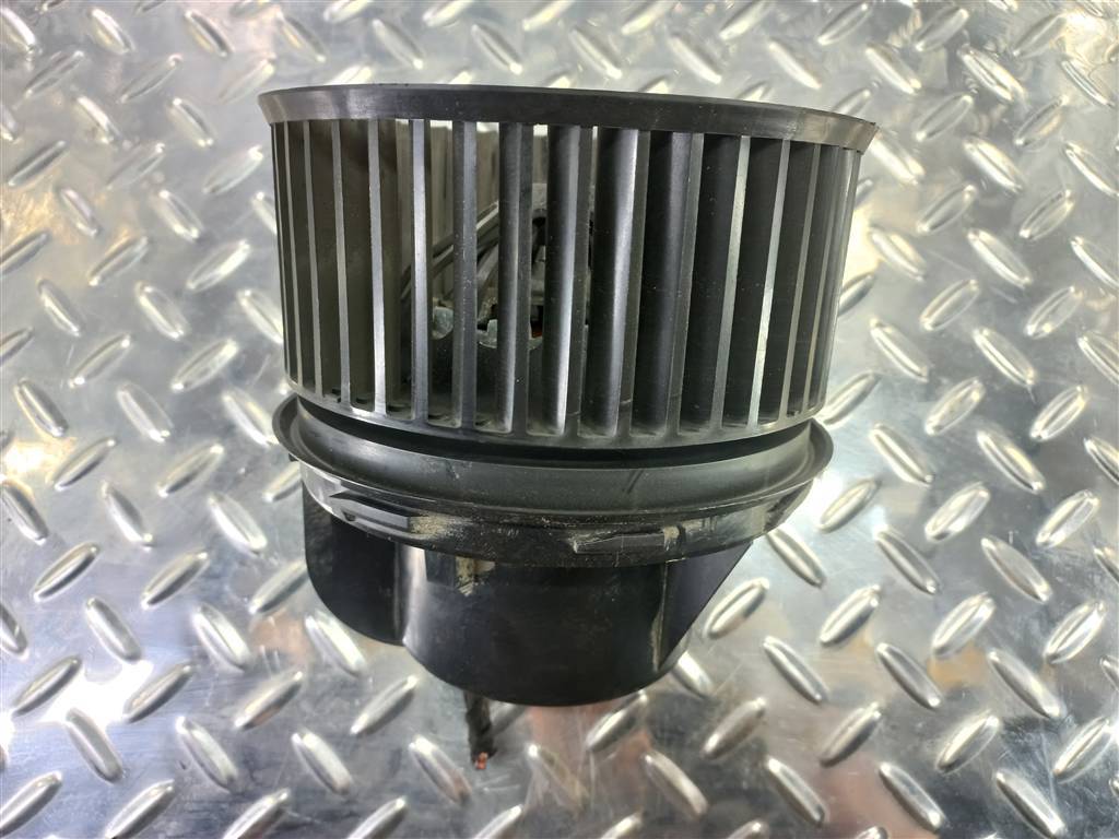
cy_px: 420
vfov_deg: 54.9
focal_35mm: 25
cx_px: 560
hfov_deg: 69.4
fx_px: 808
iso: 125
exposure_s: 1/50
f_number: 1.8
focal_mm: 4.6
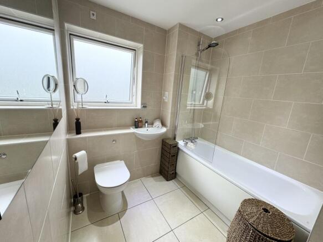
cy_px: 121
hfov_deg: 102.1
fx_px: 131
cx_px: 162
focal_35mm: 14
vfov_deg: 85.7
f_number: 2.2
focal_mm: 2.22
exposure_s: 1/100
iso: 160
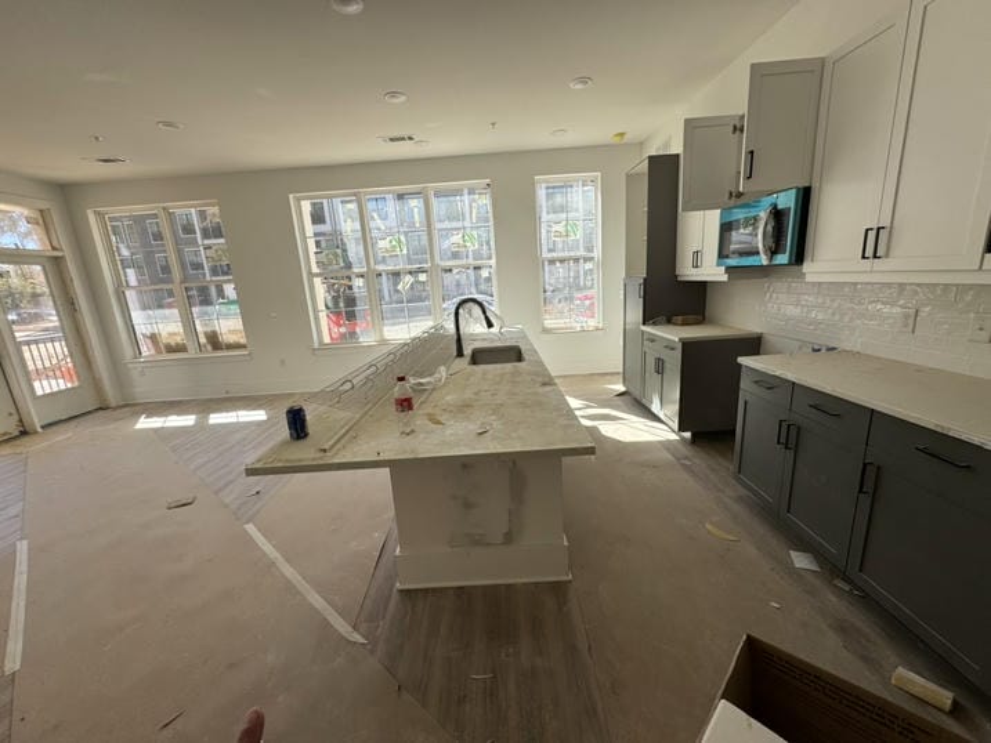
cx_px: 496
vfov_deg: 85.7
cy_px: 372
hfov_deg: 102.1
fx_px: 401
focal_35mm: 14
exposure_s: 1/370
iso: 40
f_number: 2.2
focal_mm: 2.22
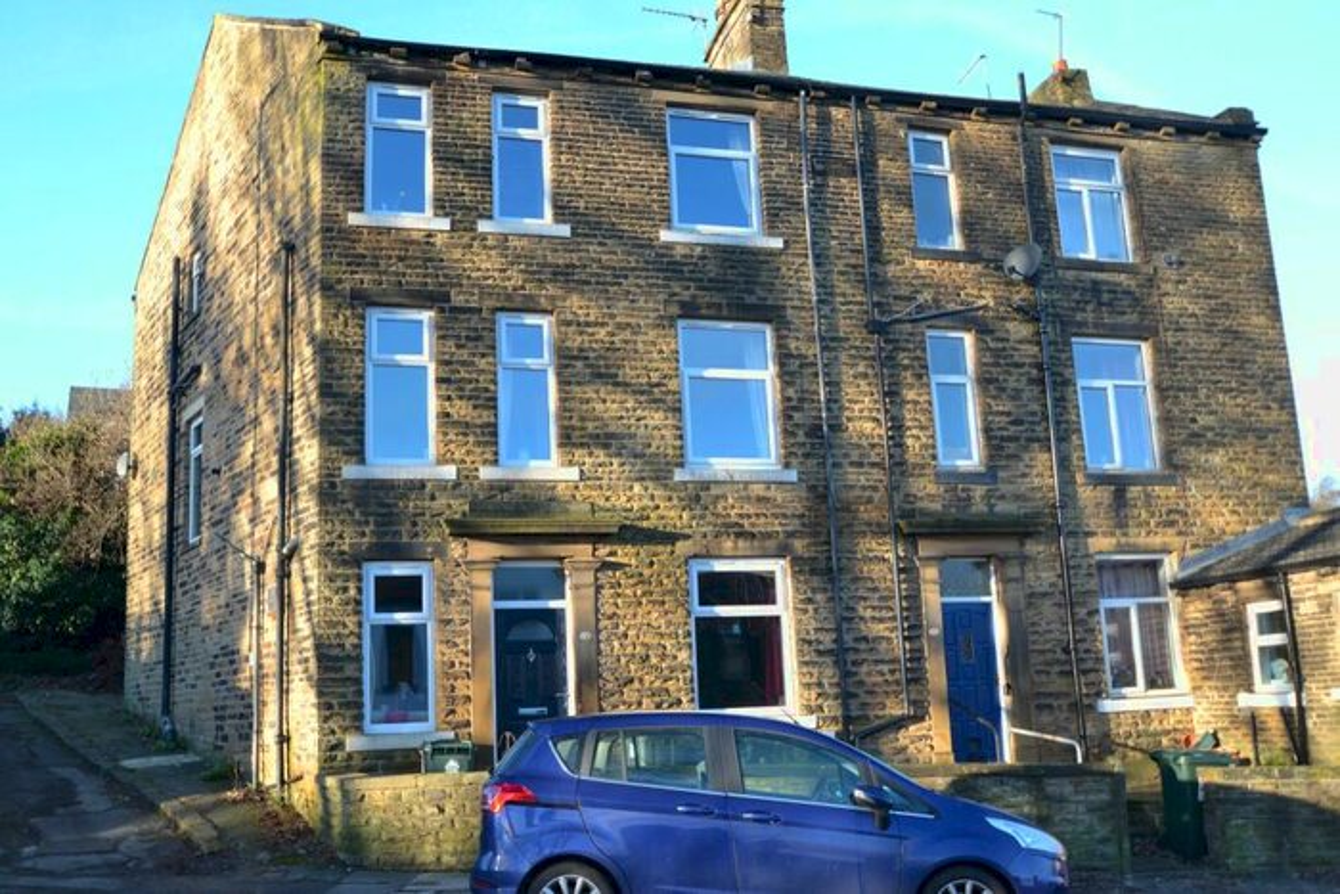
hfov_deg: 57.2
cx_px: 670
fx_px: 1229
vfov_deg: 40.0
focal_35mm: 33
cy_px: 447
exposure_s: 1/125
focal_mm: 22
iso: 250
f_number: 5.6
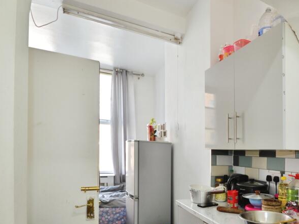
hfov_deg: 65.2
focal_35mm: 25
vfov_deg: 53.7
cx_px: 223
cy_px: 152
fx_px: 216
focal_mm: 10
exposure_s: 1/1.3
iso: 100
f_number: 10
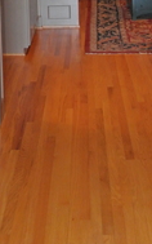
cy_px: -125
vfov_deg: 19.7
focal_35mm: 91
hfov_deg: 14.3
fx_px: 604
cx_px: 57
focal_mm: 11
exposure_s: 1/60
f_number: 3.5
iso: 800
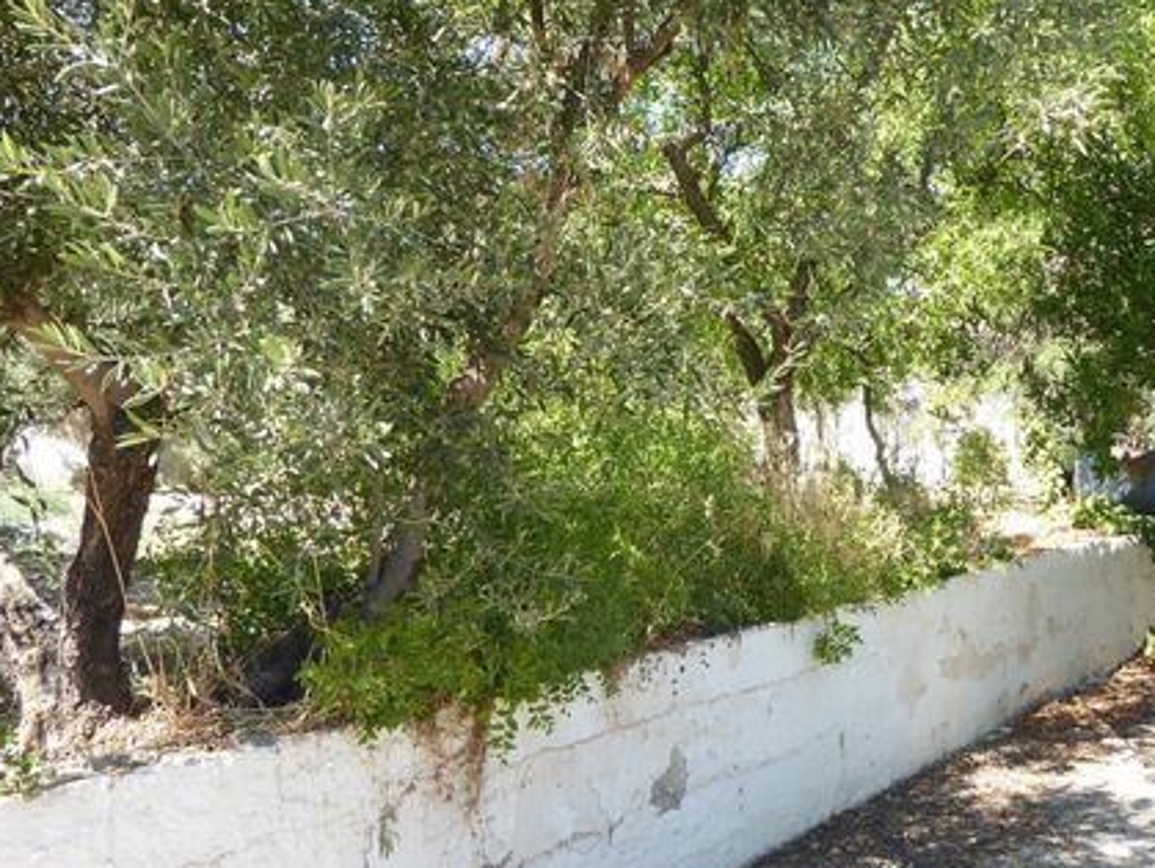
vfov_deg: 34.4
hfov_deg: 43.9
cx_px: 801
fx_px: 1403
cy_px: 435
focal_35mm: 42
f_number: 3.3
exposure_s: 1/160
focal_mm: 4.3
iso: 80
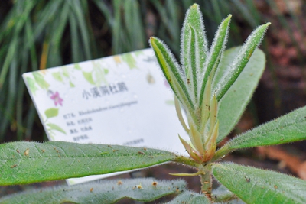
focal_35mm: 158
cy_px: 102
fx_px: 1339
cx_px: 153
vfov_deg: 8.7
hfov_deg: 13.0
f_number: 6.3
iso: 2000
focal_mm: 105
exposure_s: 1/160
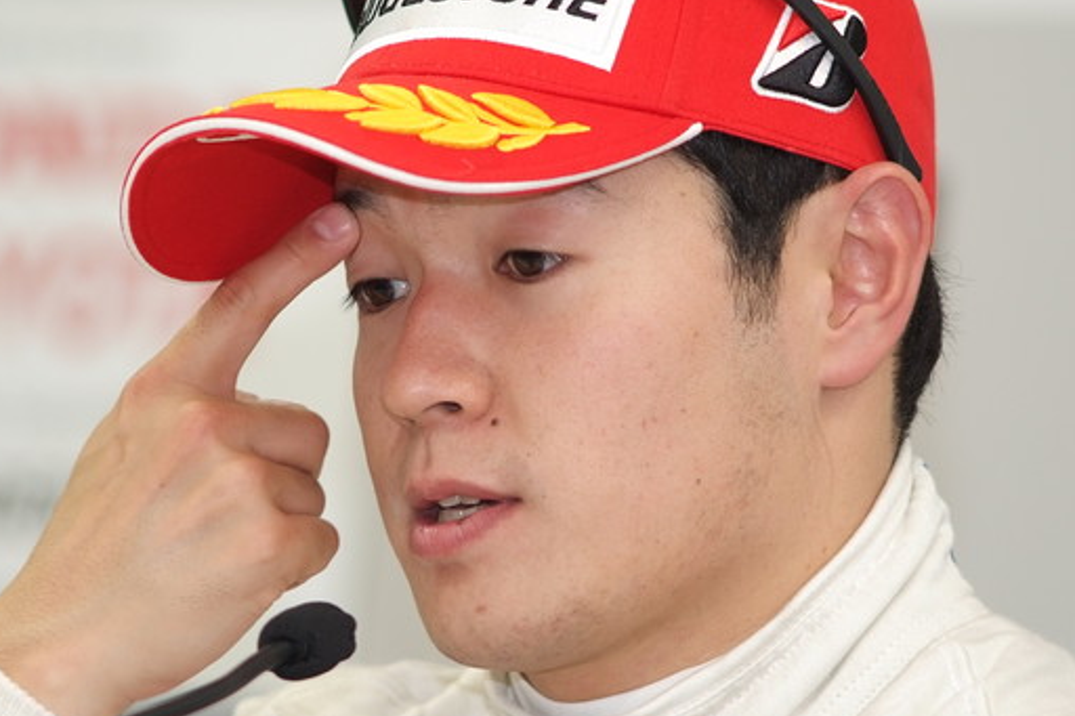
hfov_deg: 5.4
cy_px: 328
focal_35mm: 380
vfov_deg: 3.6
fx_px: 11343
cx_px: 456
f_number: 2.8
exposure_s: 1/125
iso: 400
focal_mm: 180
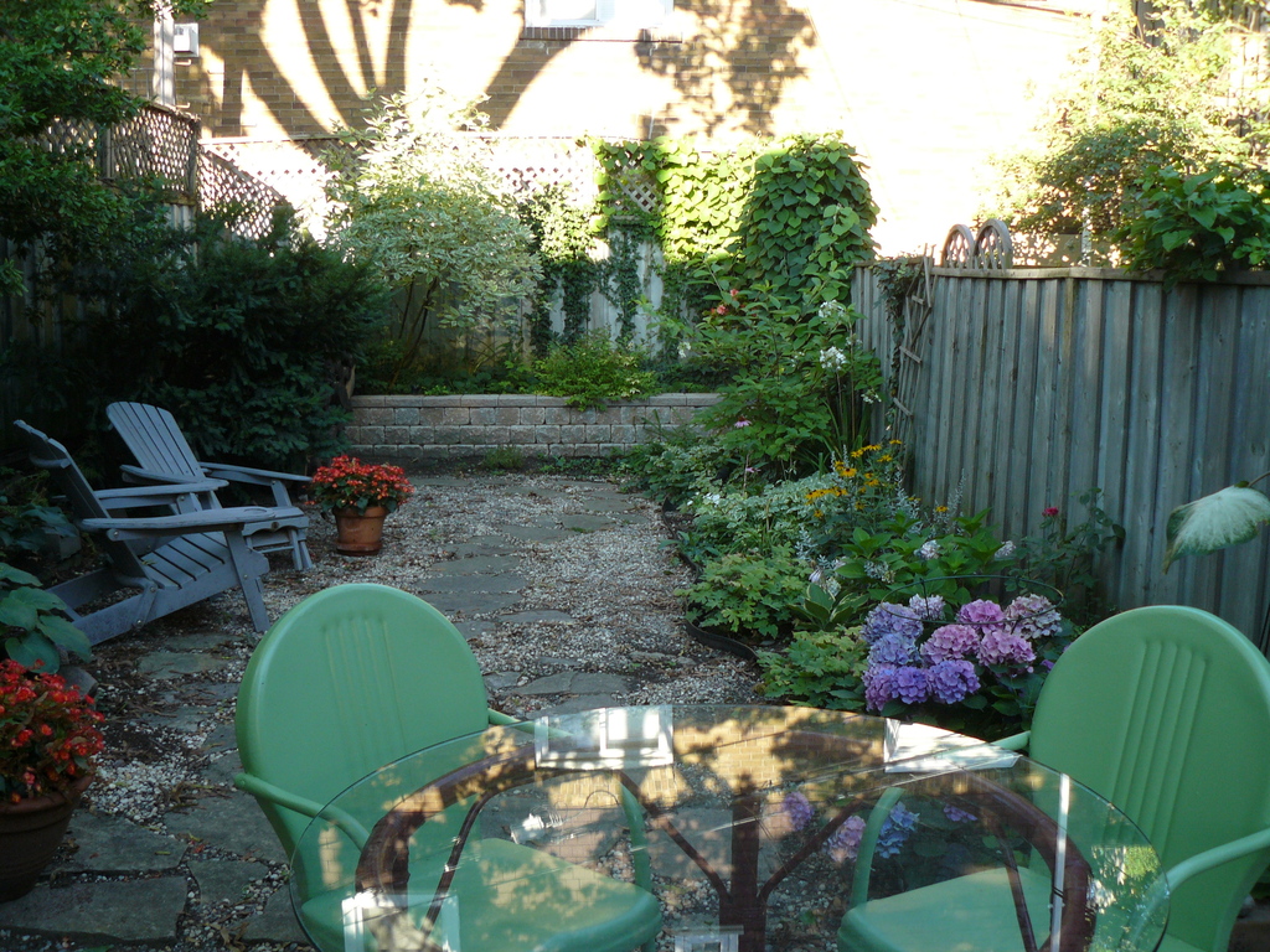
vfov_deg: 39.7
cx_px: 635
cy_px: 476
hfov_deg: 51.4
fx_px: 1321
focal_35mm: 36
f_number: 2.8
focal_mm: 6
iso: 100
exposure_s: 1/100
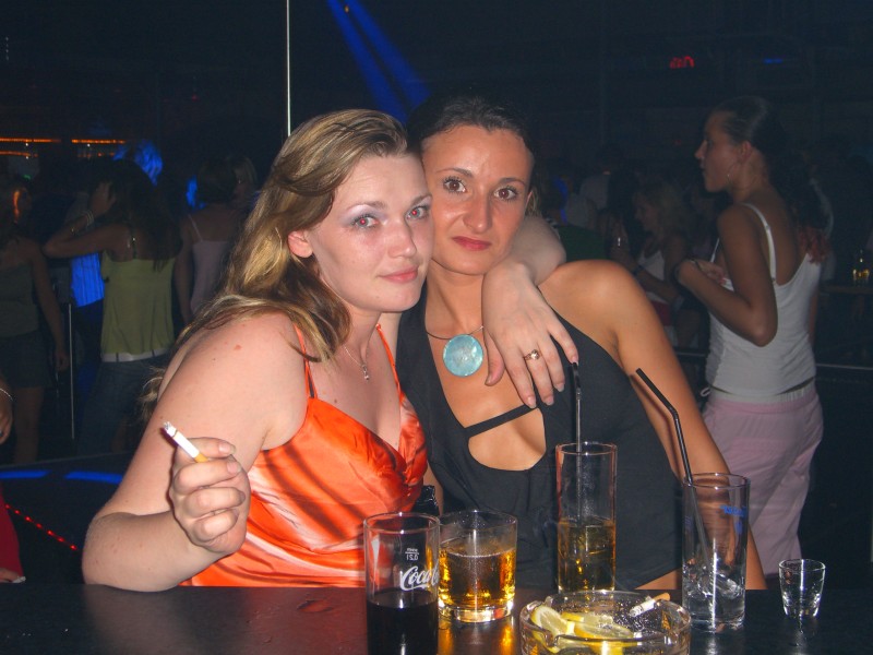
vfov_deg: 25.7
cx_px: 436
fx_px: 1438
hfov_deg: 33.8
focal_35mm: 57
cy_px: 328
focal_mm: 11.8
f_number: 3.6
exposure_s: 1/60
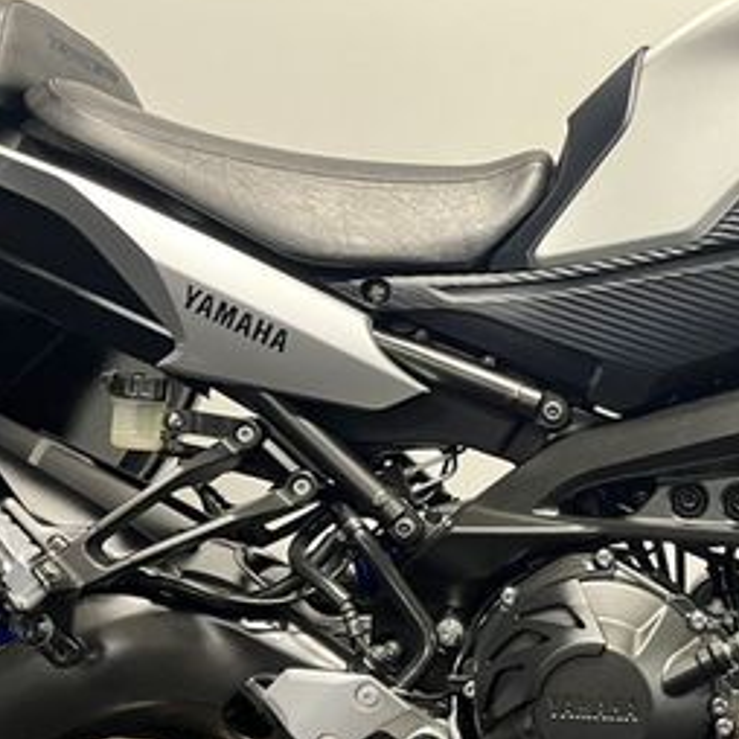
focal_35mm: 58
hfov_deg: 28.2
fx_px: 1401
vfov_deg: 29.3
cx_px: 695
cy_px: 515
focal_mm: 5.1
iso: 320
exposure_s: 1/50
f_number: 1.6
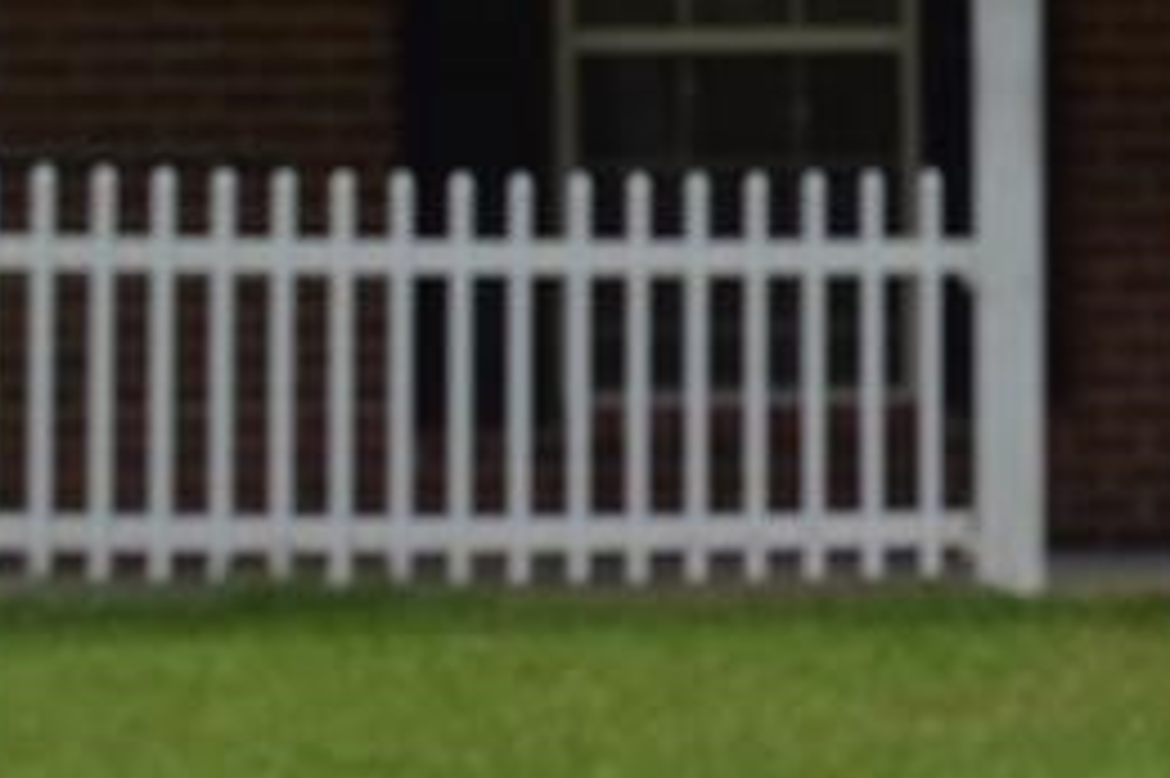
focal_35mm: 148
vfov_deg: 9.2
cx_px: 1953
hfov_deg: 12.9
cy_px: 45
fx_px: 4806
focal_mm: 25
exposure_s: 1/200
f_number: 8
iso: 100
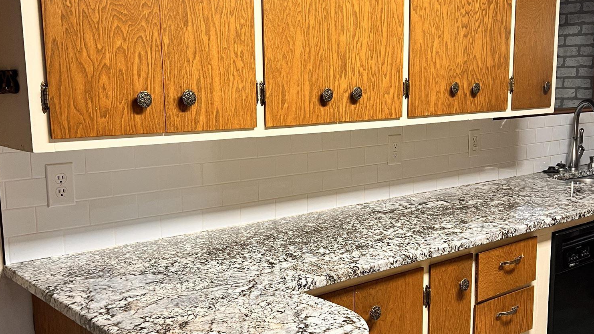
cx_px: 309
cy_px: 199
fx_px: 693
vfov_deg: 27.0
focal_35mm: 44
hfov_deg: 46.4
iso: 125
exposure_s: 1/60
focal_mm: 5.7
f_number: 1.5
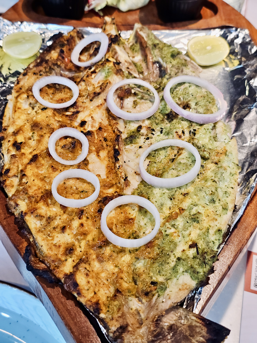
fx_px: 228
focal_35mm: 23
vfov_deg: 73.9
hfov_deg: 58.9
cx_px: 128
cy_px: 172
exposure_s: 1/50
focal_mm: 6.3
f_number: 1.7
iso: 100
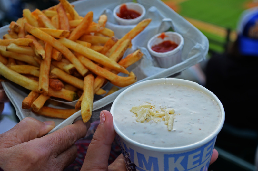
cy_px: 86
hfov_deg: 37.9
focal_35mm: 52
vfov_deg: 25.6
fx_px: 375
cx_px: 129
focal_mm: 35
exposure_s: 1/125
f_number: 4.2
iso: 400
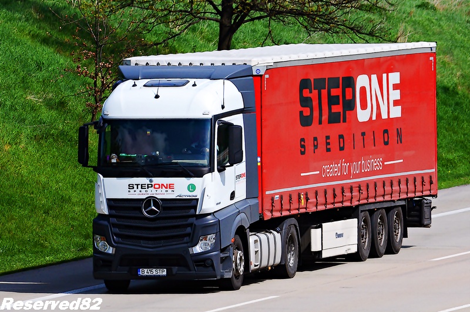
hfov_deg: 4.6
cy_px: 156
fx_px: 5863
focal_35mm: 450
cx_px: 235
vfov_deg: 3.0
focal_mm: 300
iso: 800
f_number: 10
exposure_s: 1/2500
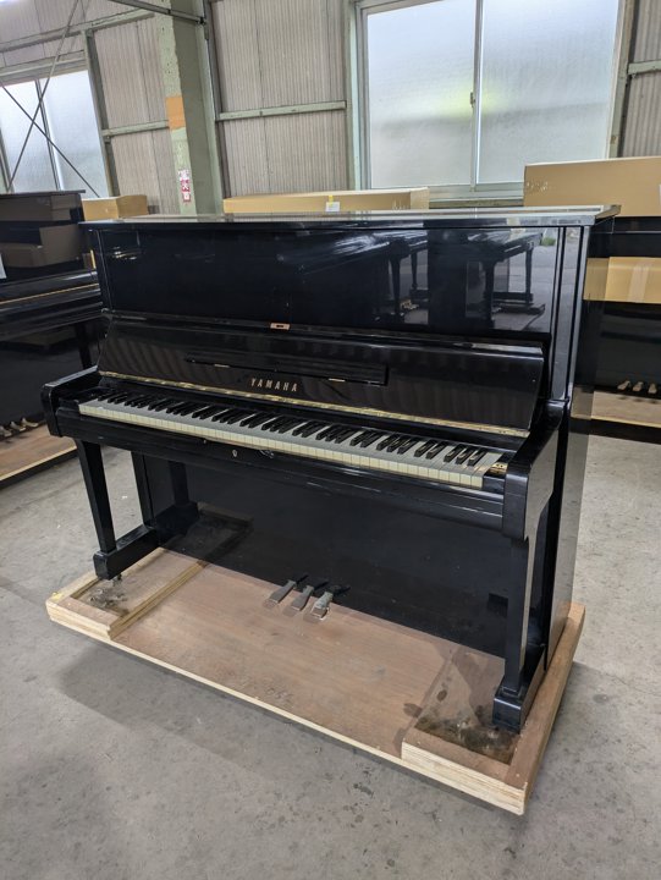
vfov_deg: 69.4
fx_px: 636
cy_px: 440
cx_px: 330
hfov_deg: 54.9
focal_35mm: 25
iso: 56
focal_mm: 5.43
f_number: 1.89
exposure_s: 1/60
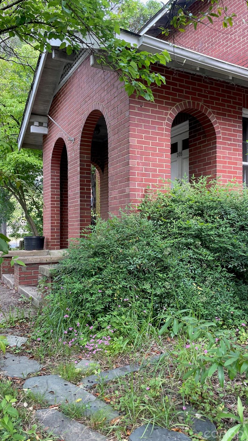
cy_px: 223
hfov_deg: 40.2
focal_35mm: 29
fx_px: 339
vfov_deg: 66.1
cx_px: 128
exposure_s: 1/121
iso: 40
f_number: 1.6
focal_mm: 4.2
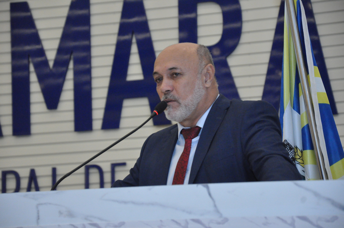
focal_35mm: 158
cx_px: 172
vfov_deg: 8.7
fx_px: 1503
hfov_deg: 13.1
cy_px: 114
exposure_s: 1/160
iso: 3200
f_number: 5.6
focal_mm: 105
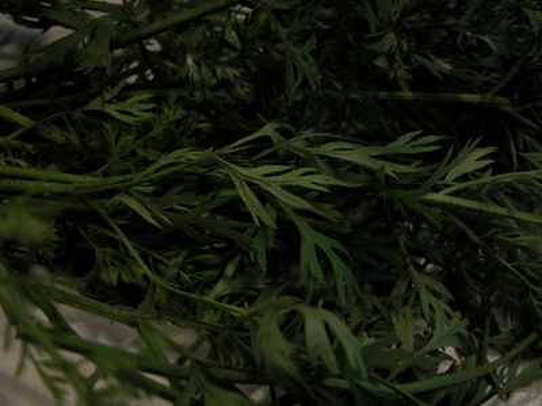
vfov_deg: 25.2
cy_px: 203
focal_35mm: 58
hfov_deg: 33.2
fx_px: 908
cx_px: 271
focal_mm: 14.7
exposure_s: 1/250
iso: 100
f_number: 3.1
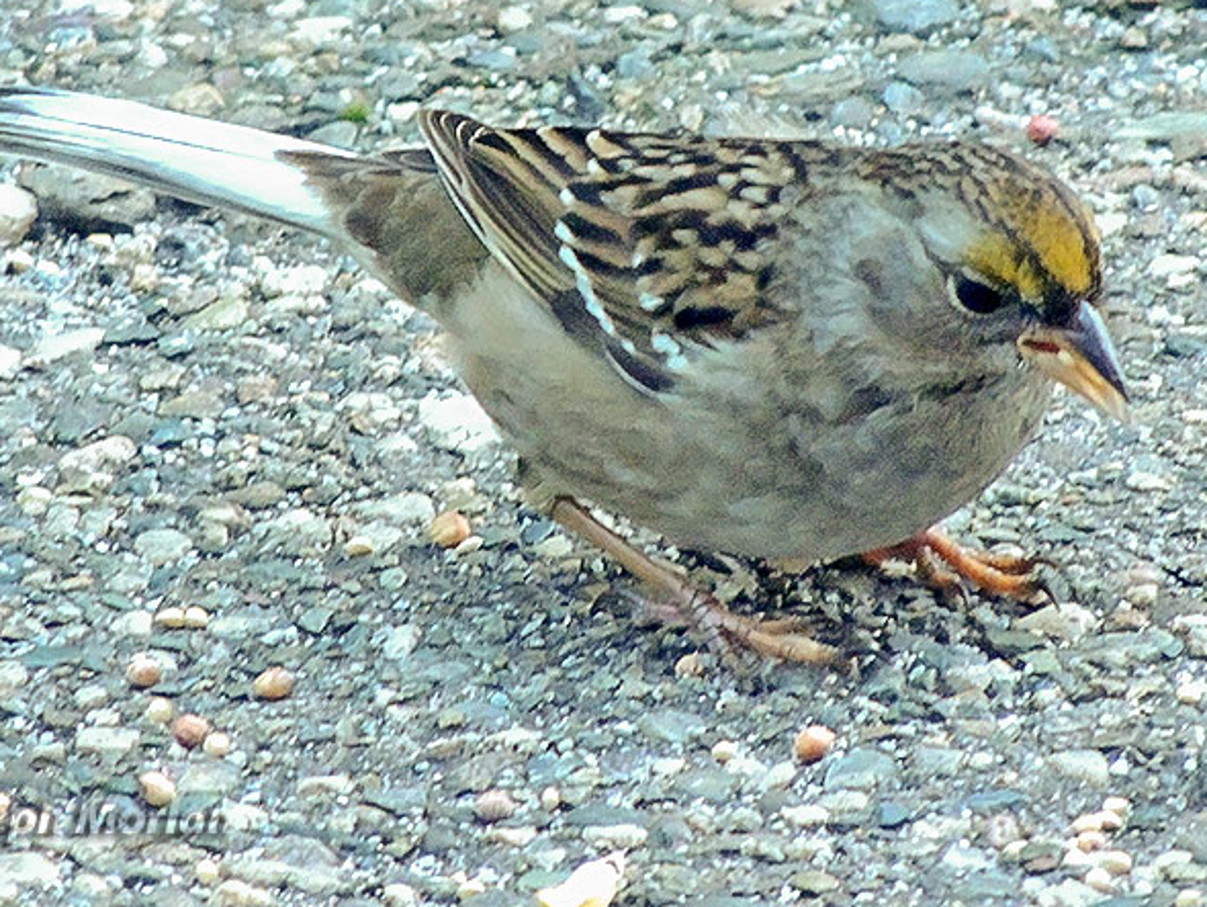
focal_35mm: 1084
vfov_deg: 1.4
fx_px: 37813
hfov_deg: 1.8
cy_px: 295
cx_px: 632
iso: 800
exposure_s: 1/125
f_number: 5.2
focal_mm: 142.6
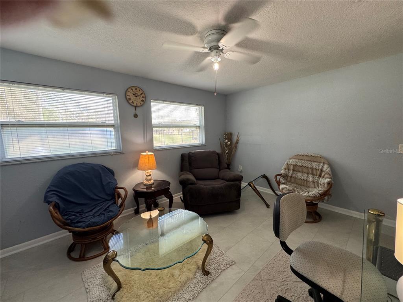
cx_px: 202
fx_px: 163
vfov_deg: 85.7
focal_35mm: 14
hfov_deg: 102.1
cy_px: 151
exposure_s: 1/120
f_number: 2.2
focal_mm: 2.22
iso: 320
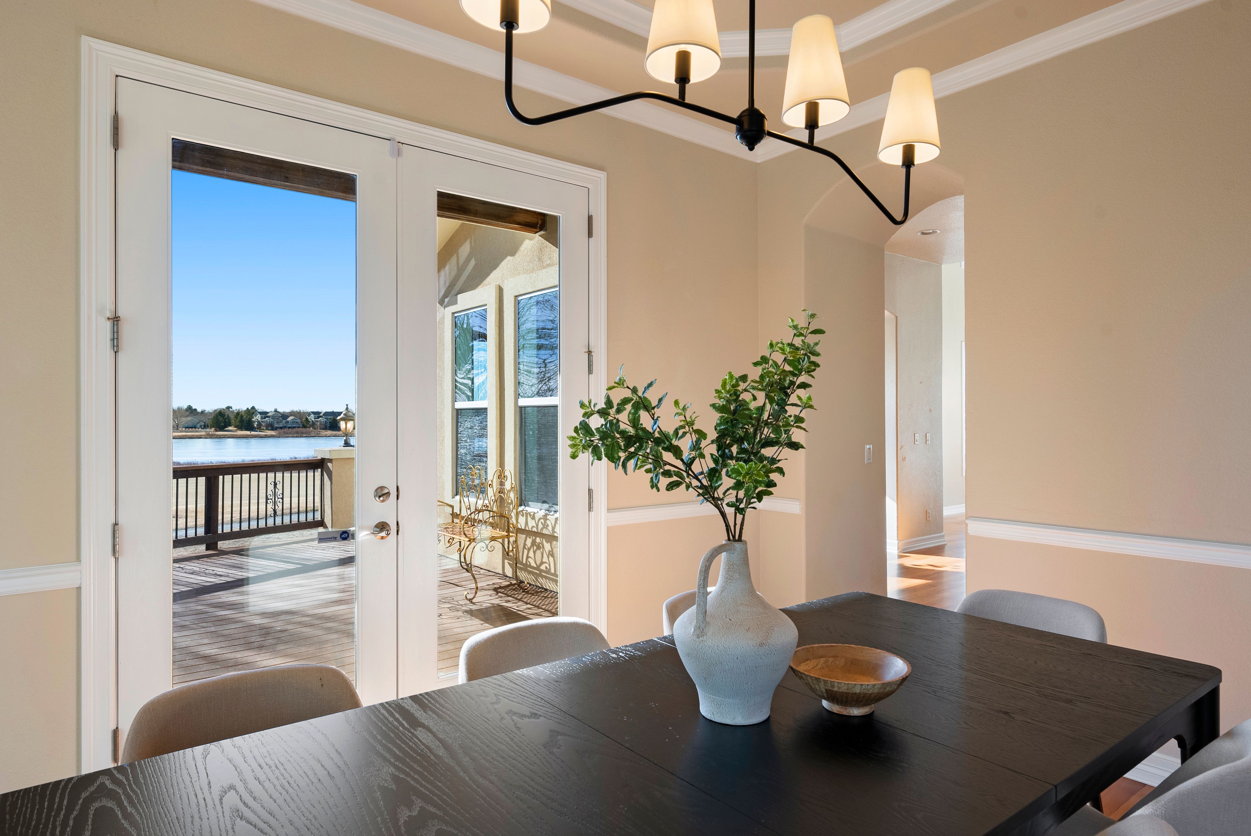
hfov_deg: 81.2
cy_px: 418
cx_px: 626
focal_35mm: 21
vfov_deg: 59.6
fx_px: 730
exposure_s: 1/30
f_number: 9
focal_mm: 21
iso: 640
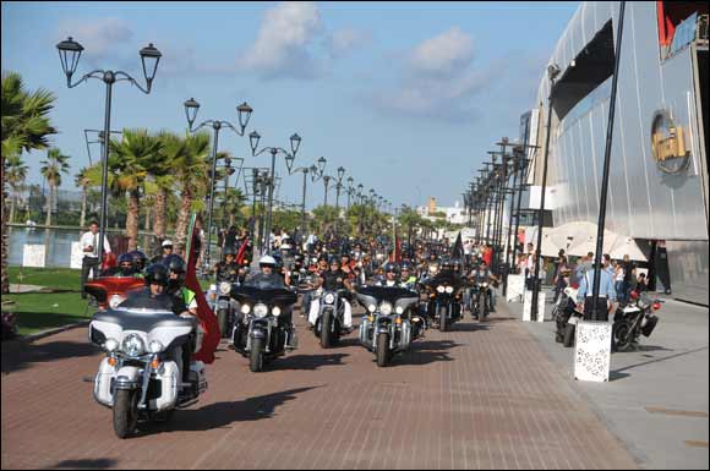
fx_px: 2216
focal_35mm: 112
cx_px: 355
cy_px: 236
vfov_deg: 12.1
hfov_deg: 18.2
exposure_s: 1/1600
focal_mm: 75
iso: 250
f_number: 5.6
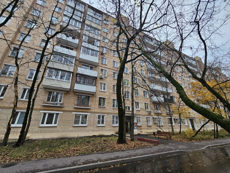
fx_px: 86
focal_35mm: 13
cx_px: 115
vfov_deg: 89.9
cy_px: 86
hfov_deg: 106.2
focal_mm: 2.2
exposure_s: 1/71
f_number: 2.2
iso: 100
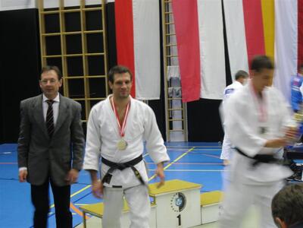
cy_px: 114
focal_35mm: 65
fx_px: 569
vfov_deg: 22.6
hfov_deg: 29.8
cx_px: 152
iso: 200
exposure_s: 1/13
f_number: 5.3
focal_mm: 11.7
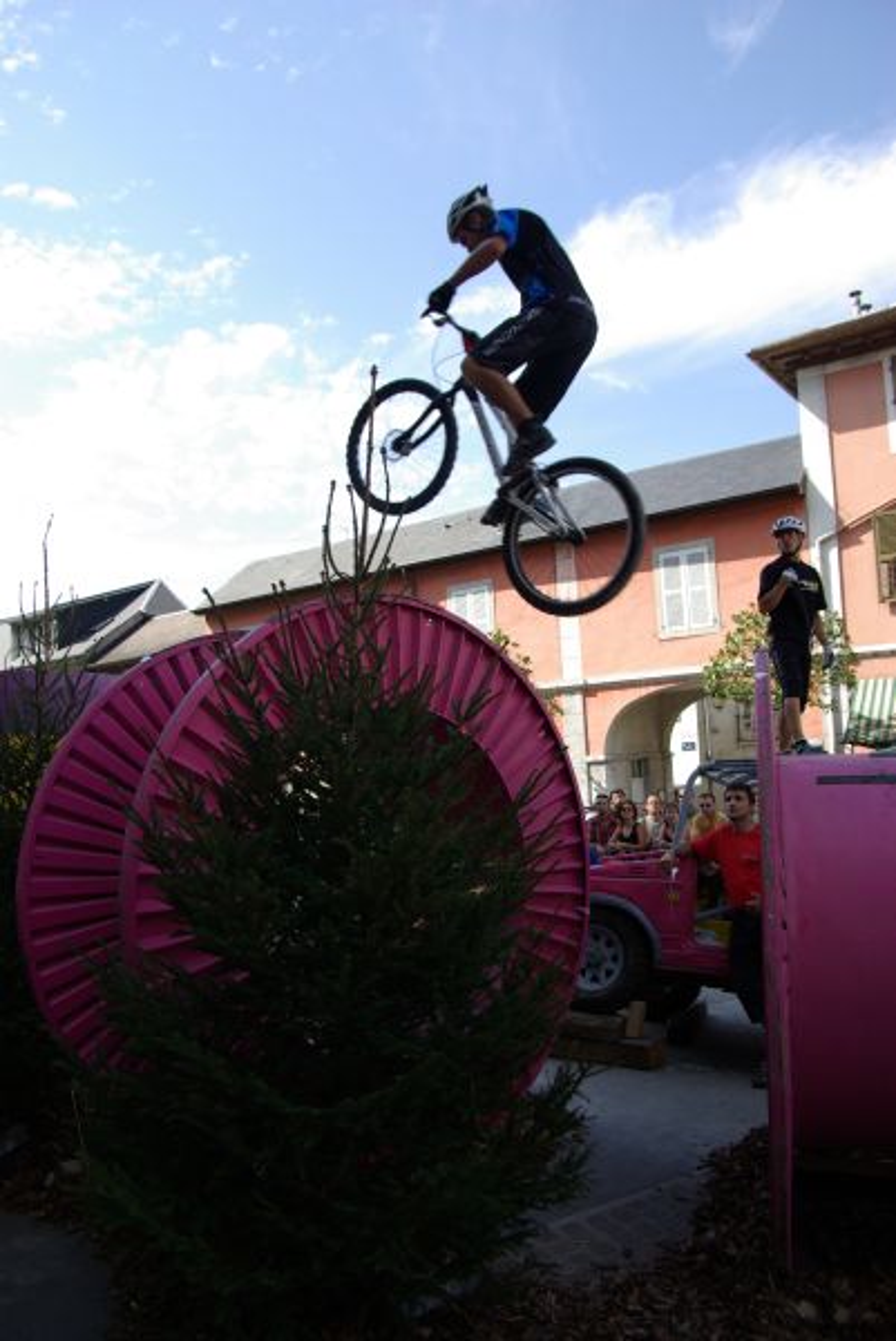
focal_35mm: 24
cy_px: 670
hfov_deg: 53.2
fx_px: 894
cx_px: 448
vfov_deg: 73.7
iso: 100
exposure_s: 1/180
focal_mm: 16
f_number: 5.6
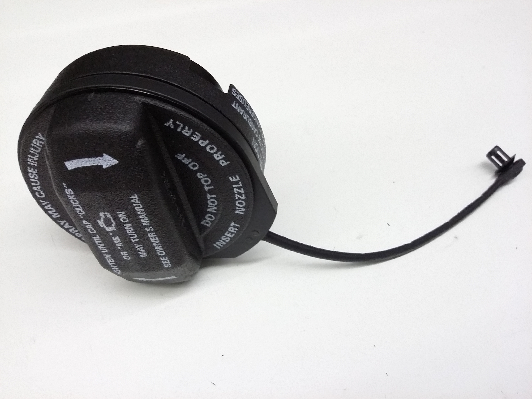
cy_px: 200
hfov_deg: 56.8
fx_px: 492
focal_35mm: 32
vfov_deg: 44.2
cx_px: 266
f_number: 2.4
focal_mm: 3.4
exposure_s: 1/15
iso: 200
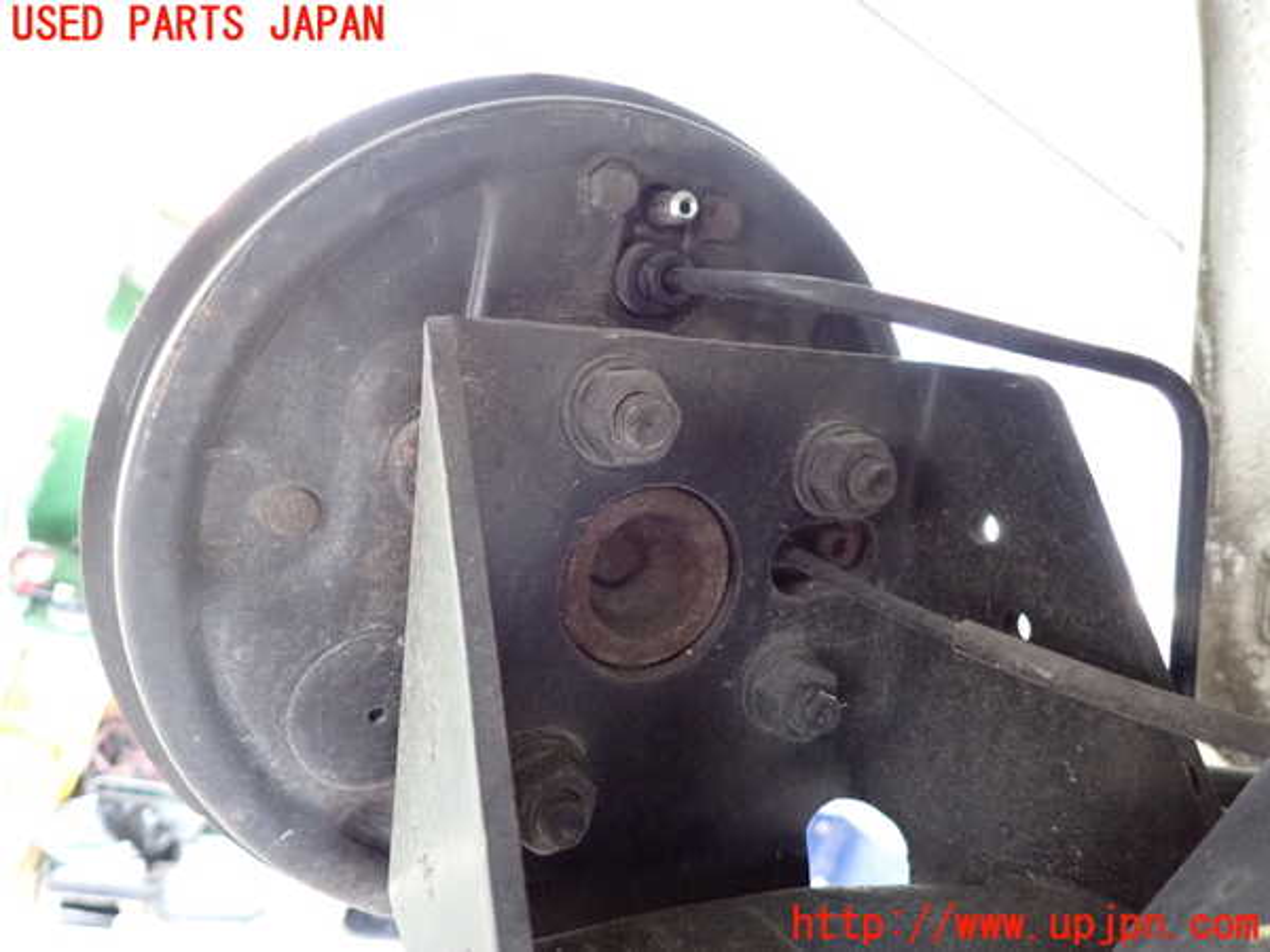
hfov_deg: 69.4
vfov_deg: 54.9
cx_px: 635
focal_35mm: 25
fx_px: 917
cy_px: 476
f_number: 2
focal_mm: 4.5
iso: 1250
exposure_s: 1/125
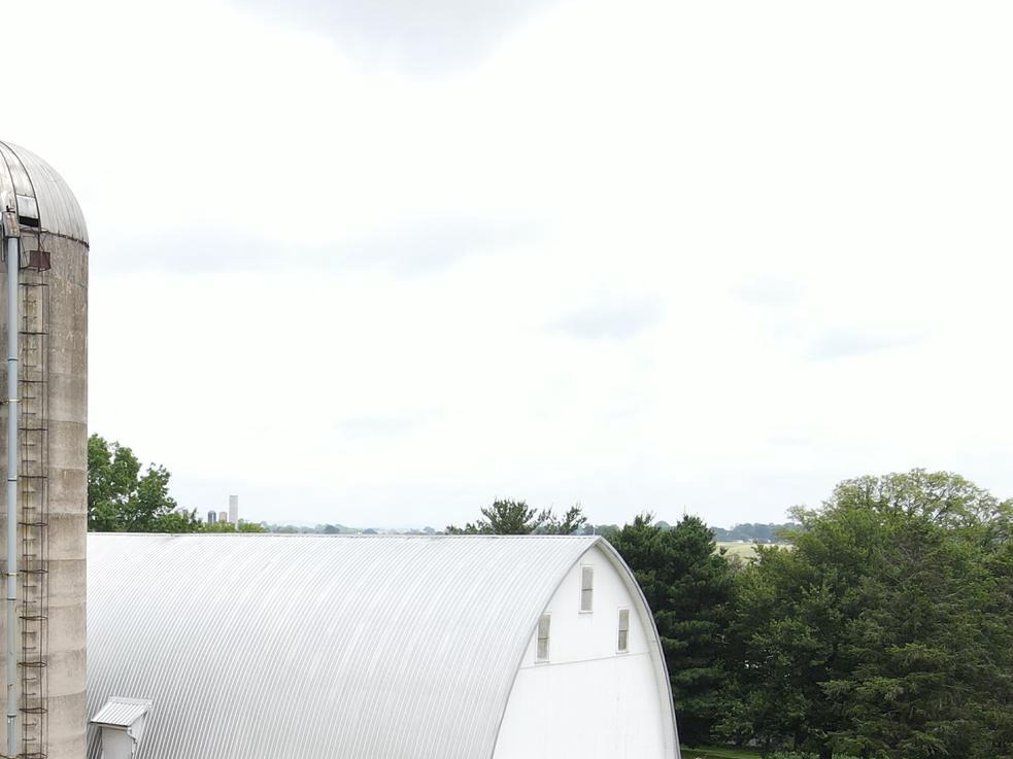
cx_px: 132
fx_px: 1463
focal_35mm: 50
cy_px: 751
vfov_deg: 27.5
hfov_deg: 36.2
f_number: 2.8
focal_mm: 4.5
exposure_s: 1/320
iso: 100
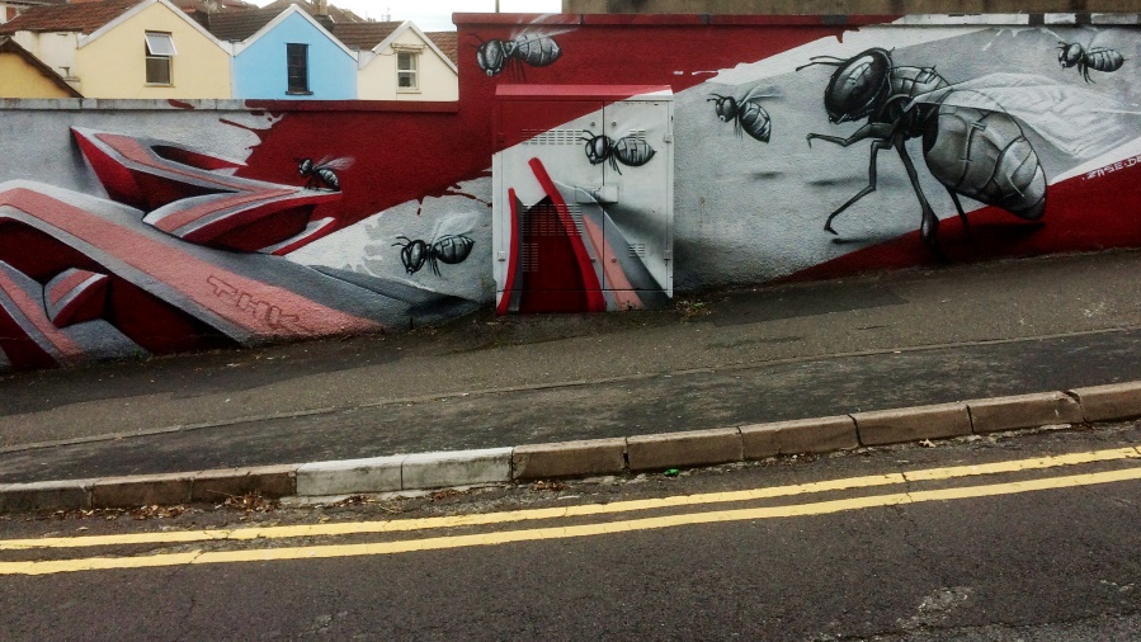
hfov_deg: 55.2
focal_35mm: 36
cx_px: 627
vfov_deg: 32.6
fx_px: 1089
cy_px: 212
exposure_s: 1/1368
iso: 32
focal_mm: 4.15
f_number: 2.2
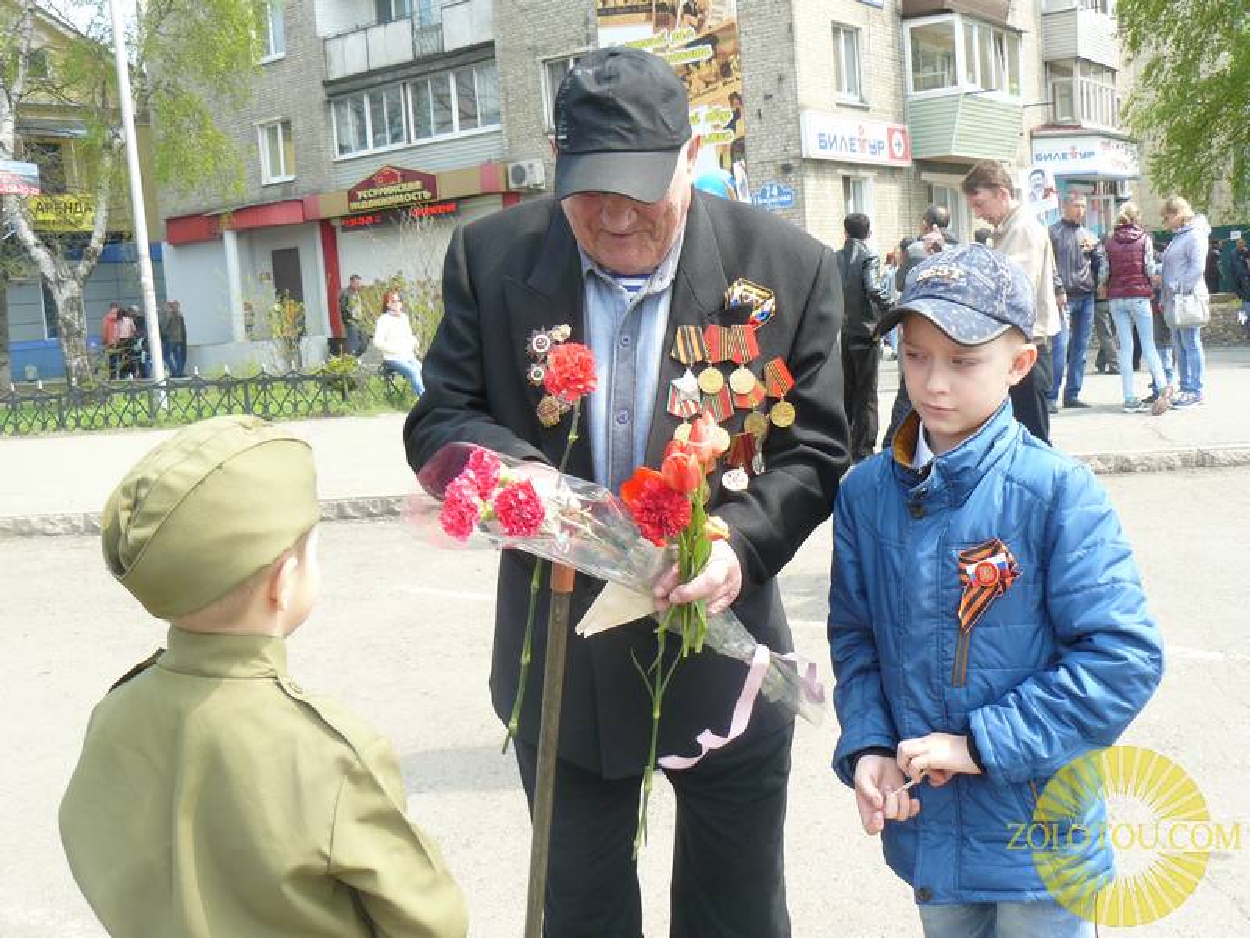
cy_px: 469
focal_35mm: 36
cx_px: 625
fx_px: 1300
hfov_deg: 51.4
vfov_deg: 39.7
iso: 100
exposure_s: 1/160
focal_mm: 6
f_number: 4
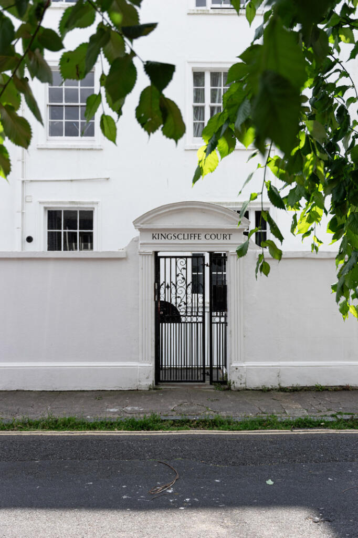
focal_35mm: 33
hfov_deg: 39.8
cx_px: 179
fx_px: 494
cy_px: 269
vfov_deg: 57.1
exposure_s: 1/1250
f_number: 2.8
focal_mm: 33.1
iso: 100
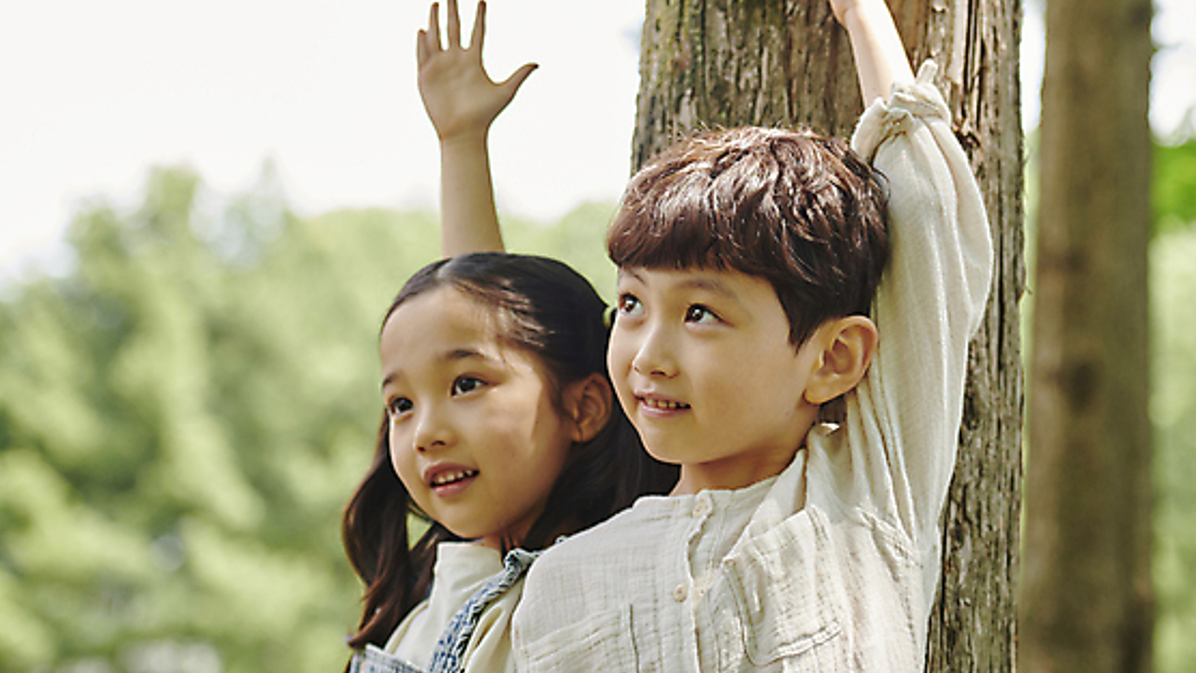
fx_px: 3013
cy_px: 271
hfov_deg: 22.4
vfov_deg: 12.7
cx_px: 608
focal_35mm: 95
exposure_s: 1/200
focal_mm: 70
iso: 200
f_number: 2.8
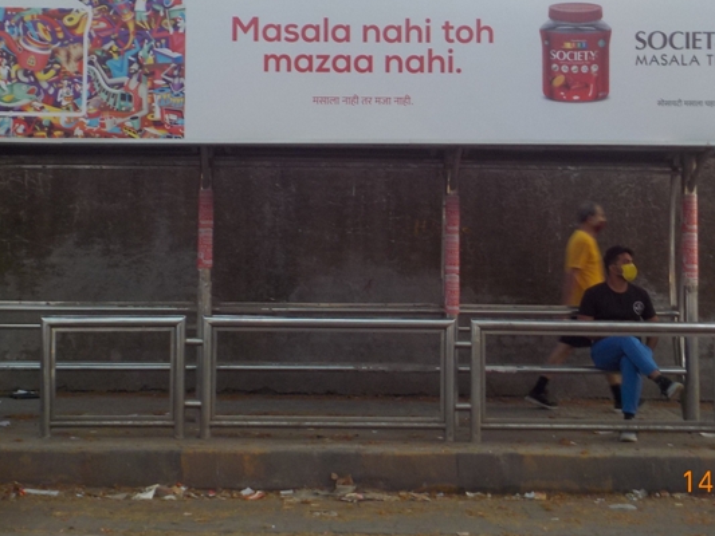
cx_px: 360
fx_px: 1178
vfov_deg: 25.5
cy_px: 162
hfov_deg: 33.8
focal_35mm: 57
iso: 125
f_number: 3.7
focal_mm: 5.2
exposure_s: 1/40
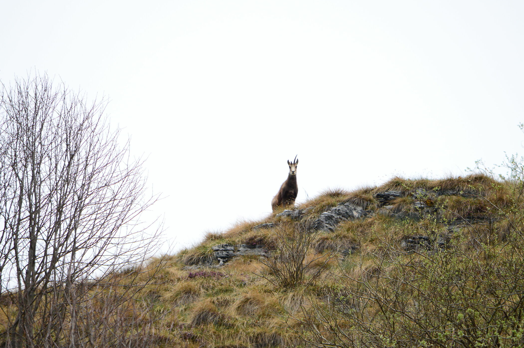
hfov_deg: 4.0
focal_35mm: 513
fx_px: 7461
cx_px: 279
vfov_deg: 2.7
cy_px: 171
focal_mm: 300
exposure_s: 1/800
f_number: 5.6
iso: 800
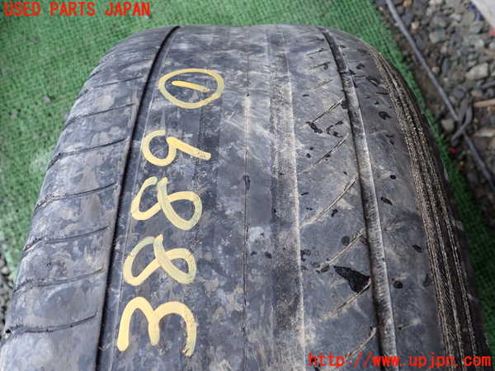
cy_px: 186
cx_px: 248
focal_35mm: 30
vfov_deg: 46.8
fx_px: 429
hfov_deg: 60.0
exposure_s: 1/100
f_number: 2.3
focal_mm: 5.4
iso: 200
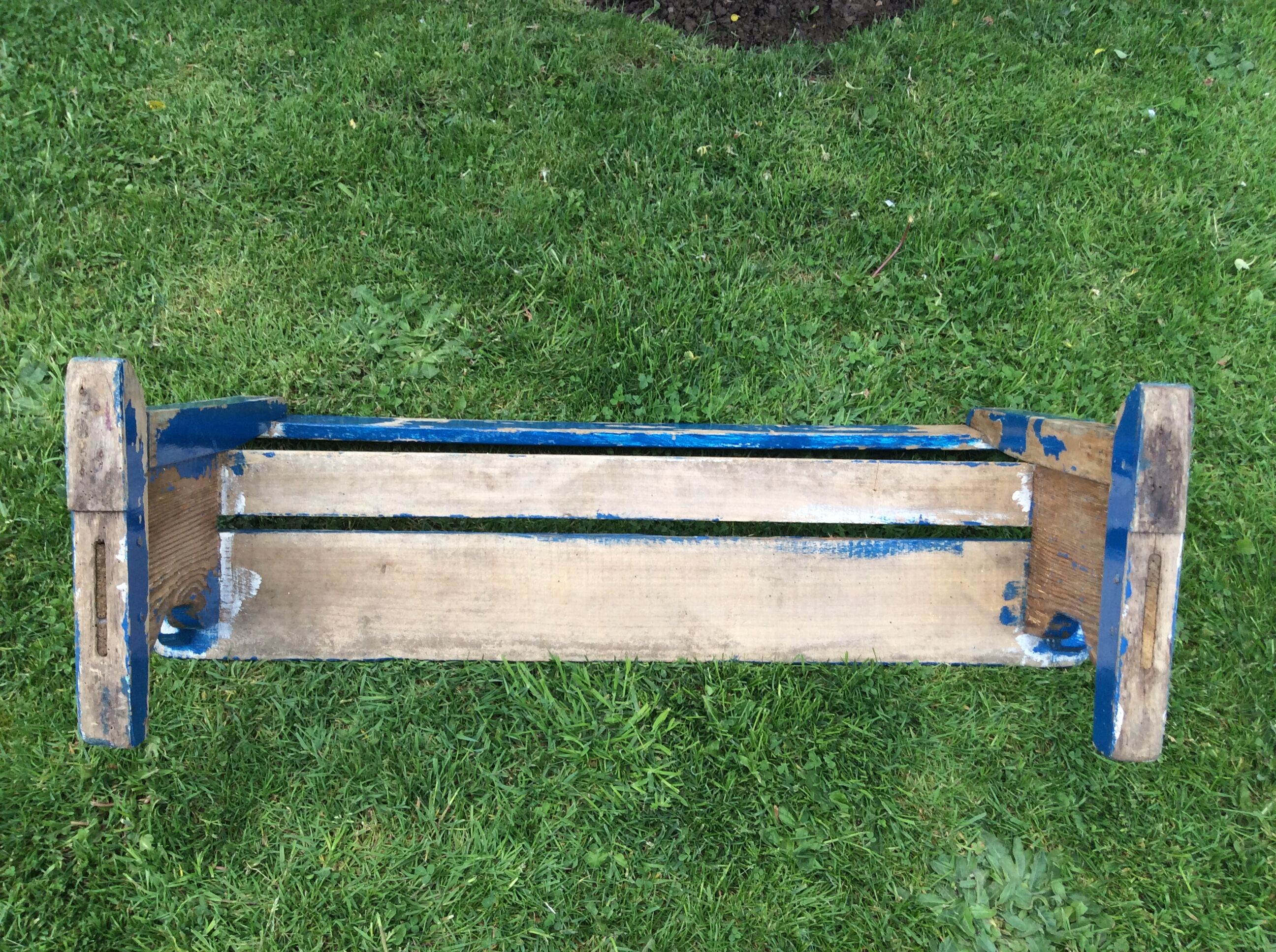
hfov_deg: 56.9
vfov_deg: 44.1
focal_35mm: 32
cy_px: 476
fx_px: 1178
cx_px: 638
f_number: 2.4
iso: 32
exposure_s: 1/232
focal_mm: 3.3
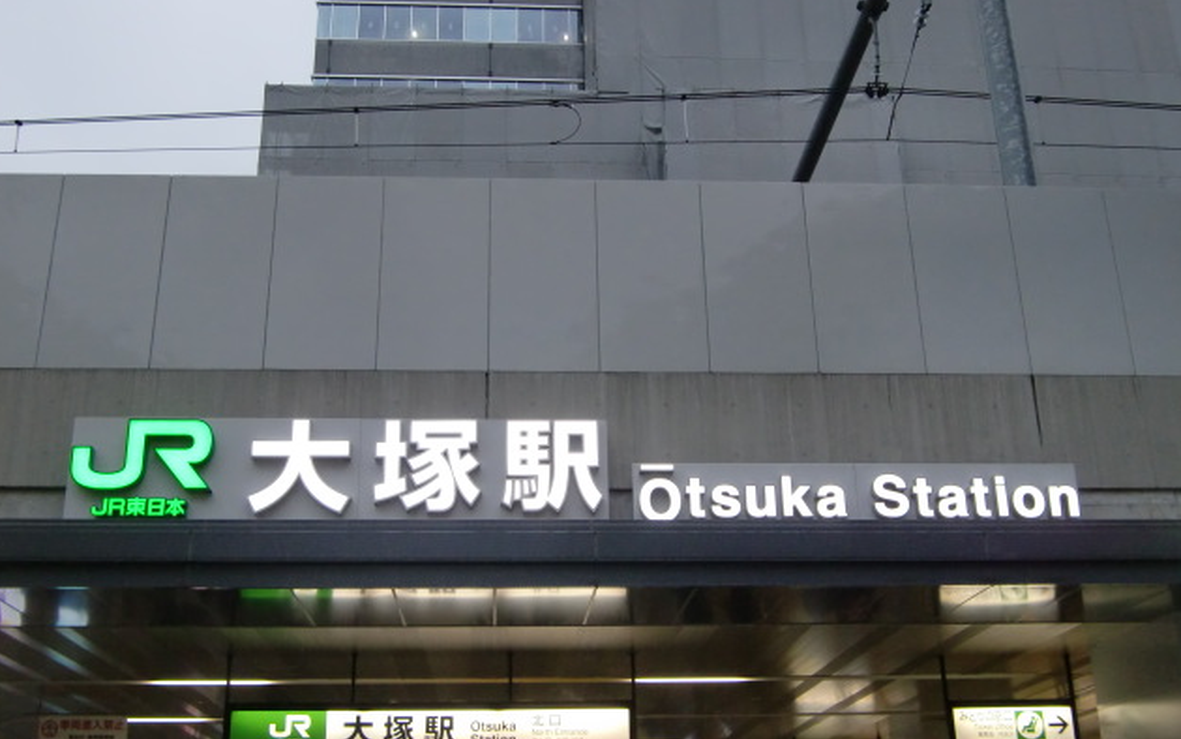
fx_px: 1352
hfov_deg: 47.2
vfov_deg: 30.5
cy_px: 411
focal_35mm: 42
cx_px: 587
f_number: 3
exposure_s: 1/60
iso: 320
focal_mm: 6.9
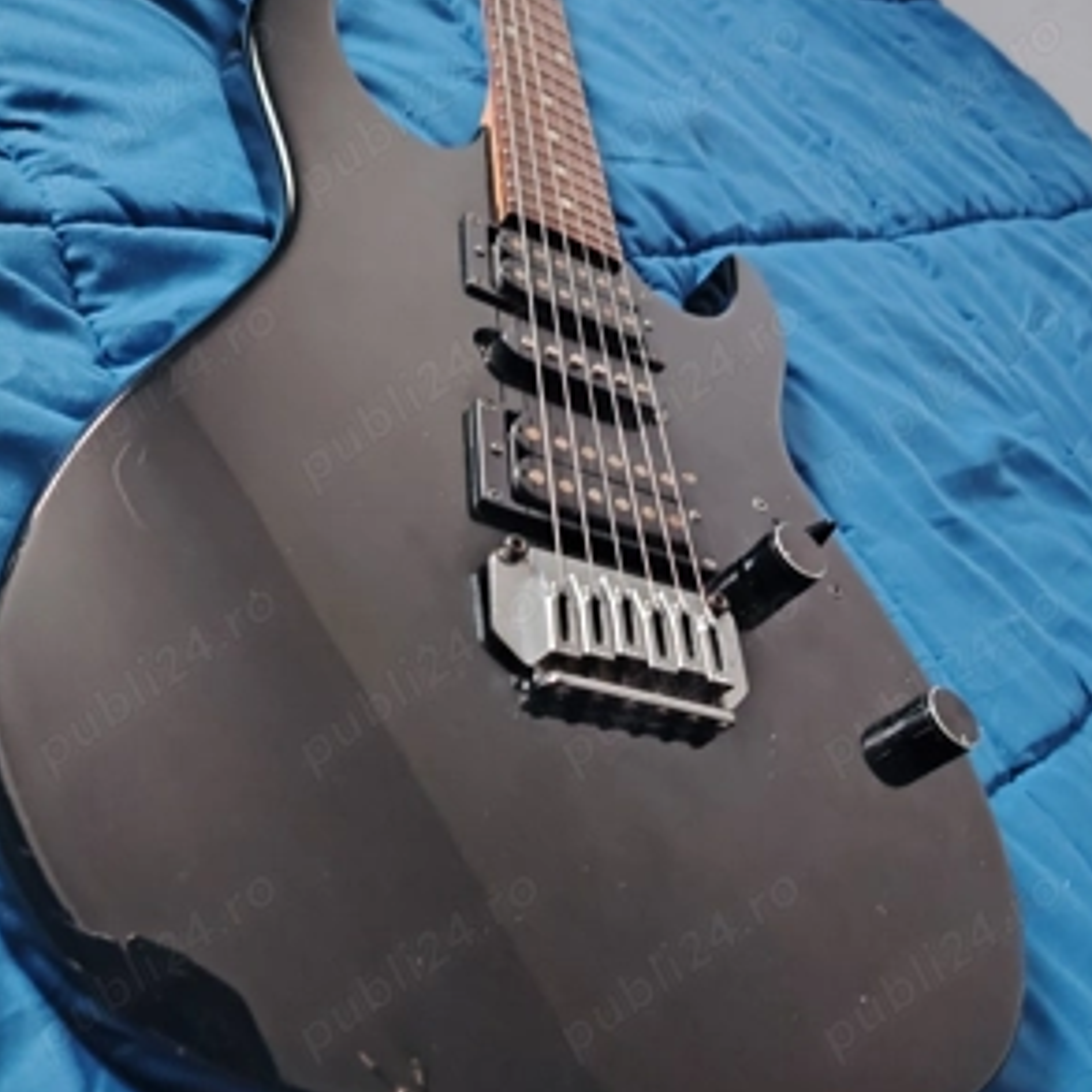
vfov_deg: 55.3
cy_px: 455
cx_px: 548
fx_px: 1035
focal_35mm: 29
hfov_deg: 55.6
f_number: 1.75
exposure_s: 1/25
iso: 4000
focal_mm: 5.25
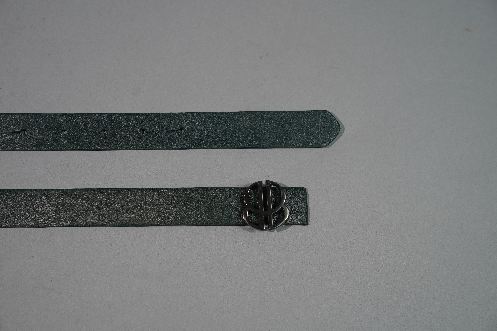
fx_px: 773
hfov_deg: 35.6
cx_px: 248
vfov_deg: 24.2
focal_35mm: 56
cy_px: 166
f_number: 4.5
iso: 200
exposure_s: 1/200
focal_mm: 56
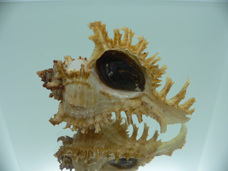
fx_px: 231
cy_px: 86
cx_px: 114
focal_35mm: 35
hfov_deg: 52.6
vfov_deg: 40.7
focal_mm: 4.6
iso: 80
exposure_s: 1/60
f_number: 2.8
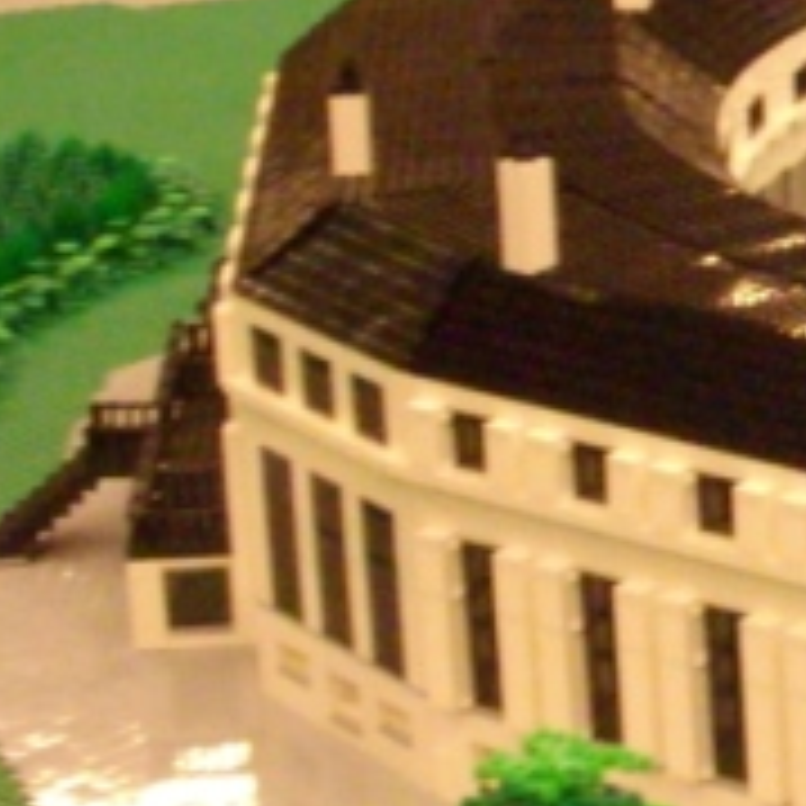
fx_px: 4926
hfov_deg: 8.8
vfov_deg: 9.3
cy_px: 140
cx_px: 1648
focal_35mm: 187
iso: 400
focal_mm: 6.2
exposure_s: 1/13
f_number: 2.8
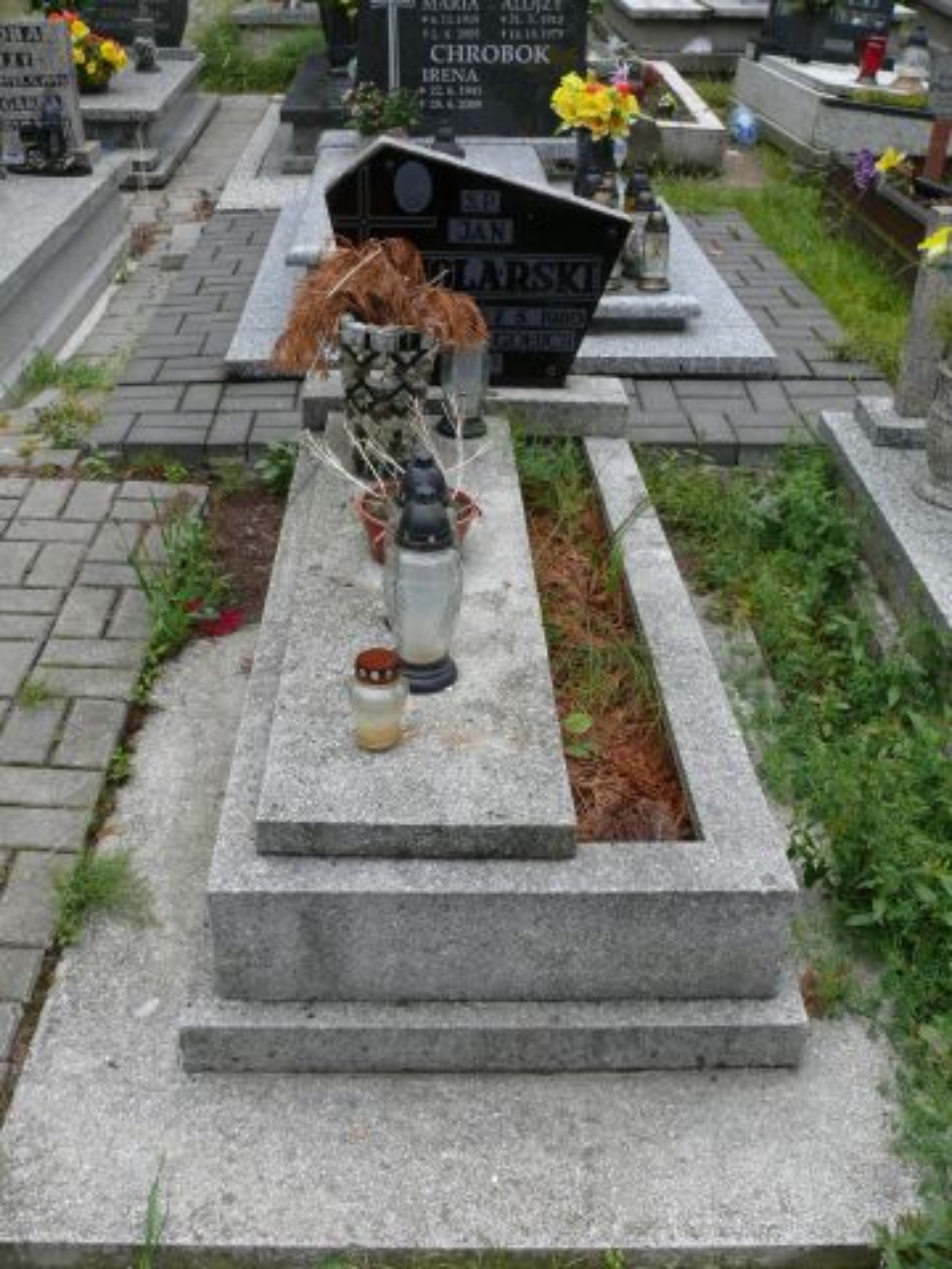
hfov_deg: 40.7
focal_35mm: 35
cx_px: 476
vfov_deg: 52.6
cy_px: 634
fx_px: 1283
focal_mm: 7.4
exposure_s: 1/200
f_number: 4
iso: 100
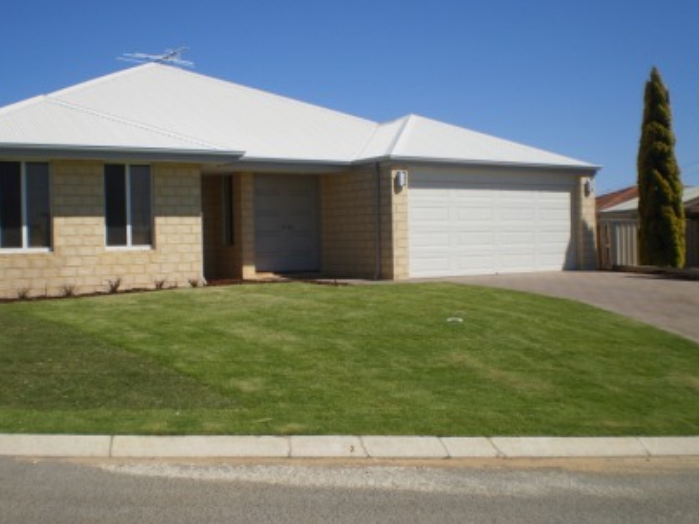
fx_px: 807
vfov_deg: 35.9
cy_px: 262
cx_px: 317
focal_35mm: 40
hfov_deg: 46.8
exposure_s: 1/1600
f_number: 4.6
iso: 64
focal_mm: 6.3
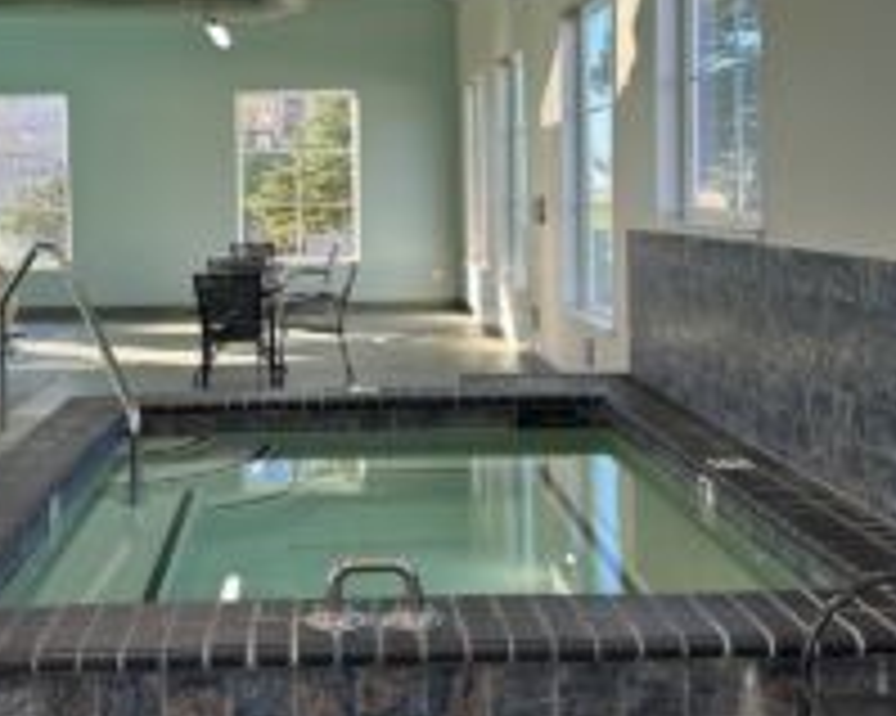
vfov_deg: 31.7
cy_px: 221
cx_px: 324
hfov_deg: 39.2
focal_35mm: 47
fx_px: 1246
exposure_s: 1/293
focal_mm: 6.86
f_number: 1.78
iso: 80
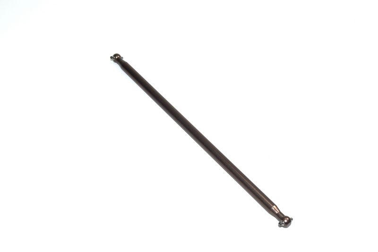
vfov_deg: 23.8
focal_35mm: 57
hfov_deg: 35.0
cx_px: 189
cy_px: 126
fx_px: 599
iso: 100
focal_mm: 38
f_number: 13
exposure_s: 1/40
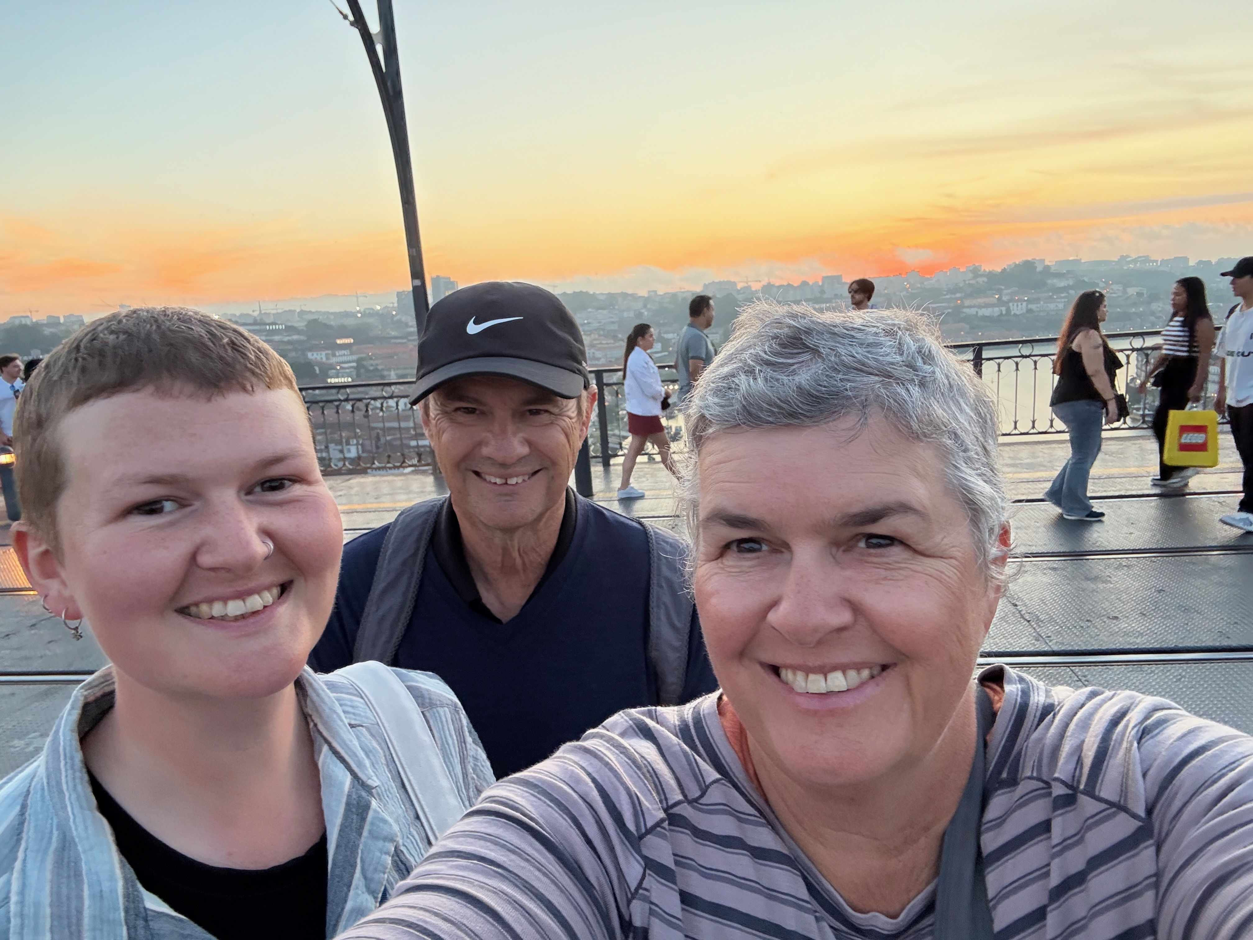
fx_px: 833
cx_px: 626
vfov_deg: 58.9
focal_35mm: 23
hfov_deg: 73.9
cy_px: 470
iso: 320
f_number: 1.9
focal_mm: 2.69
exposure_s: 1/50
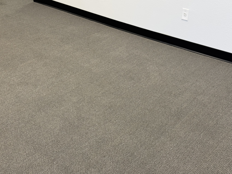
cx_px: 116
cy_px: 87
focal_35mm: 48
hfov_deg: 39.7
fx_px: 322
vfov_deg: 30.3
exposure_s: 1/60
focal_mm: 6.76
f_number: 1.78
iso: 100
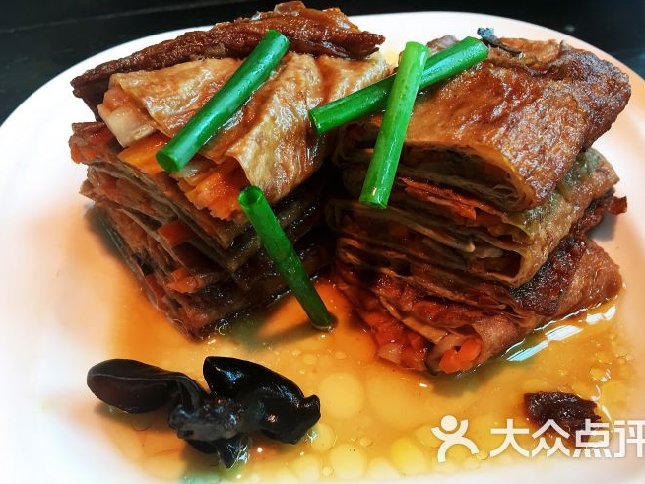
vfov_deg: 45.4
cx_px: 334
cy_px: 231
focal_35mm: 31
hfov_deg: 58.3
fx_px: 578
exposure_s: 1/33
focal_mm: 4.15
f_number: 2.2
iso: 50
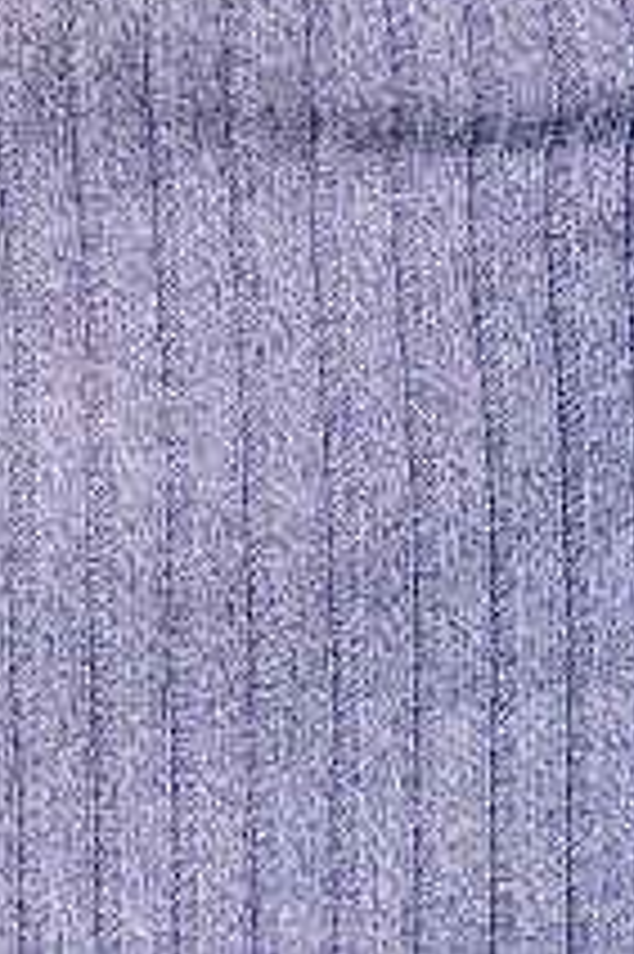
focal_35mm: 574
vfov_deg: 3.6
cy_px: -1066
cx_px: -261
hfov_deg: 2.4
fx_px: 15187
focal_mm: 90
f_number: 2.8
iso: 320
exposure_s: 1/200
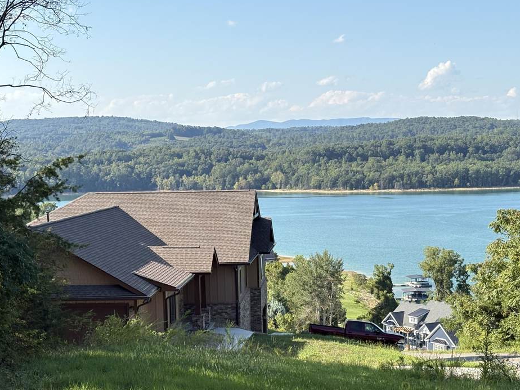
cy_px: 264
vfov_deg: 20.4
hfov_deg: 27.0
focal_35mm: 72
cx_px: 267
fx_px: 1082
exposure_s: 1/1754
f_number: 1.6
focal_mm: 5.96
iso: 40
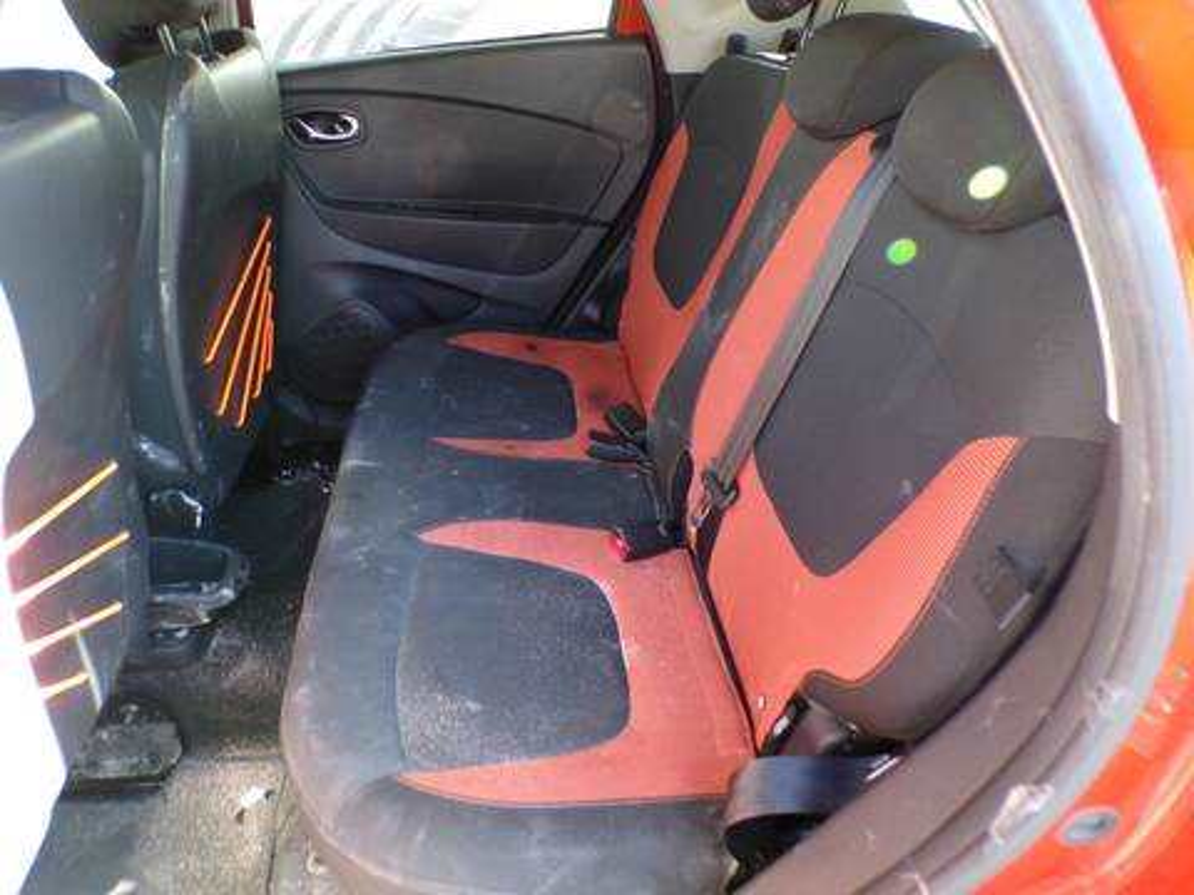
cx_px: 597
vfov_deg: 56.8
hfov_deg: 71.6
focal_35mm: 24
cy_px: 448
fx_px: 828
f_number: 3
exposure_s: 1/34
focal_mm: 4.3
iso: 200
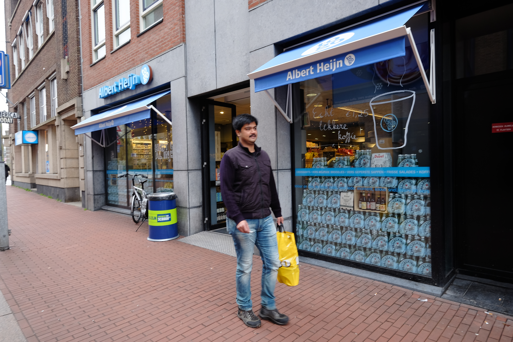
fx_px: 299
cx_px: 256
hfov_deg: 81.2
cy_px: 171
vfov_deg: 59.5
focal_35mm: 21
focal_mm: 13.8
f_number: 4
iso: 400
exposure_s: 1/90
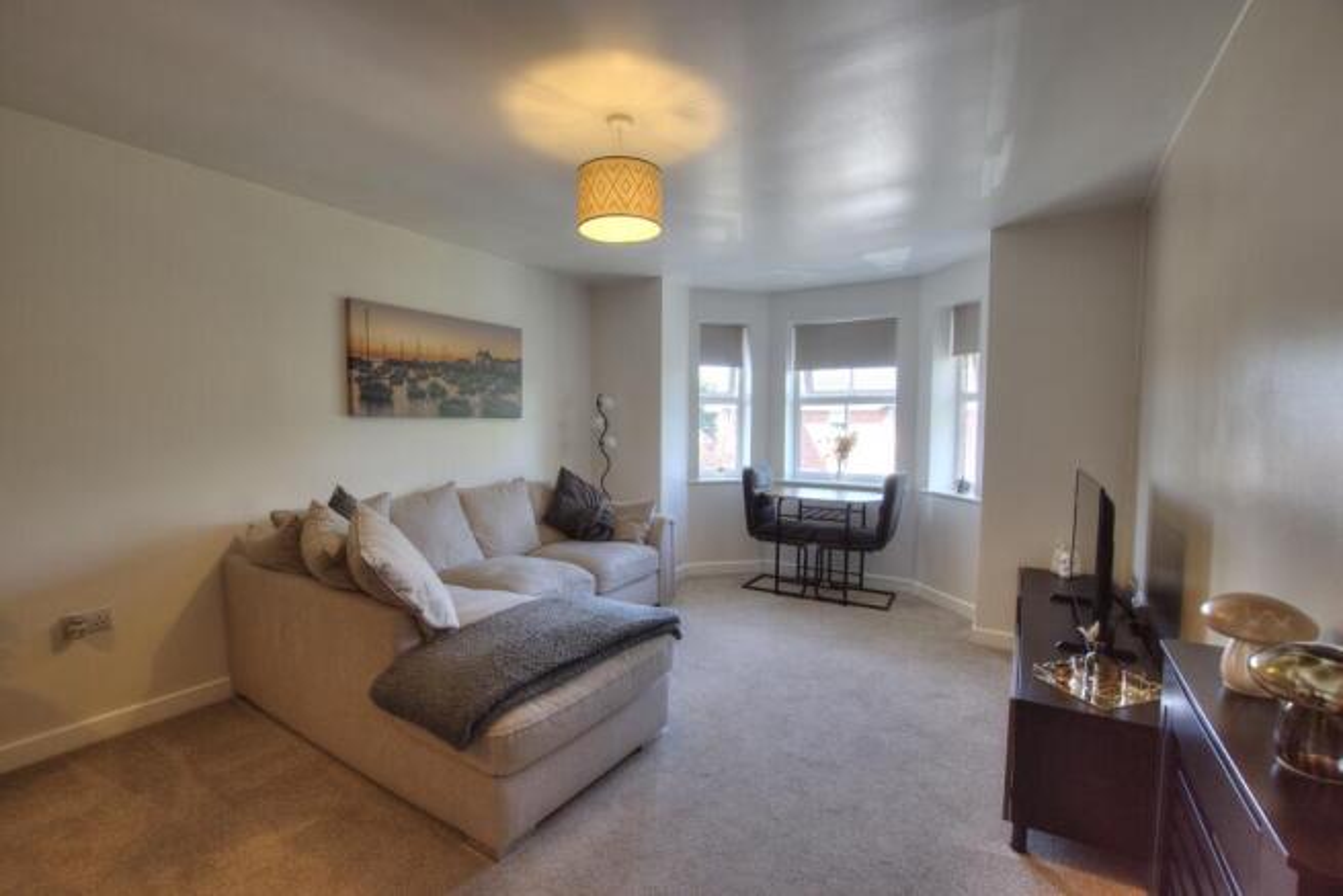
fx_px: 560
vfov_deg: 77.4
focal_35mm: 15
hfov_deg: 100.4
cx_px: 672
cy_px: 448
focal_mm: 10
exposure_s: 1/15
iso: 400
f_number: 8
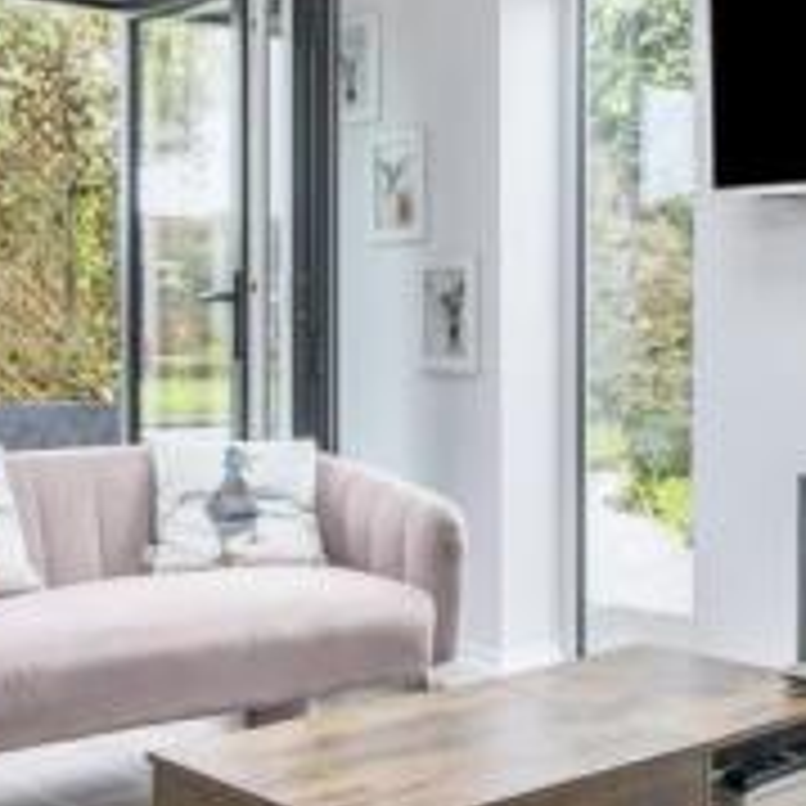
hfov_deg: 30.0
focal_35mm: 56
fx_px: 1475
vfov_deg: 30.5
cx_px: 615
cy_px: 313
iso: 100
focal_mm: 12
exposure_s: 1.6
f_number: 8
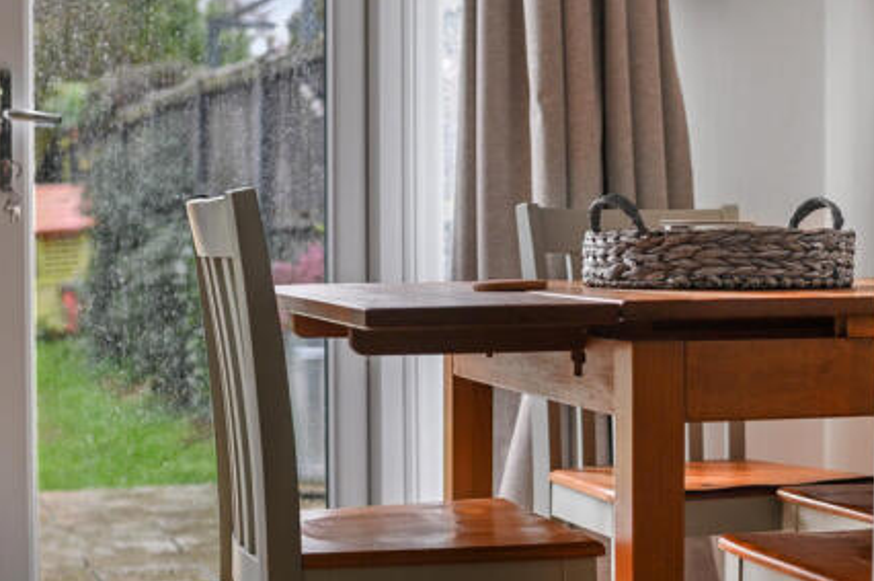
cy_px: 263
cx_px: 538
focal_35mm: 77
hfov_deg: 26.3
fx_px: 1867
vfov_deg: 17.7
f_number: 3.2
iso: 400
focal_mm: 50
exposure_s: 1/1.67
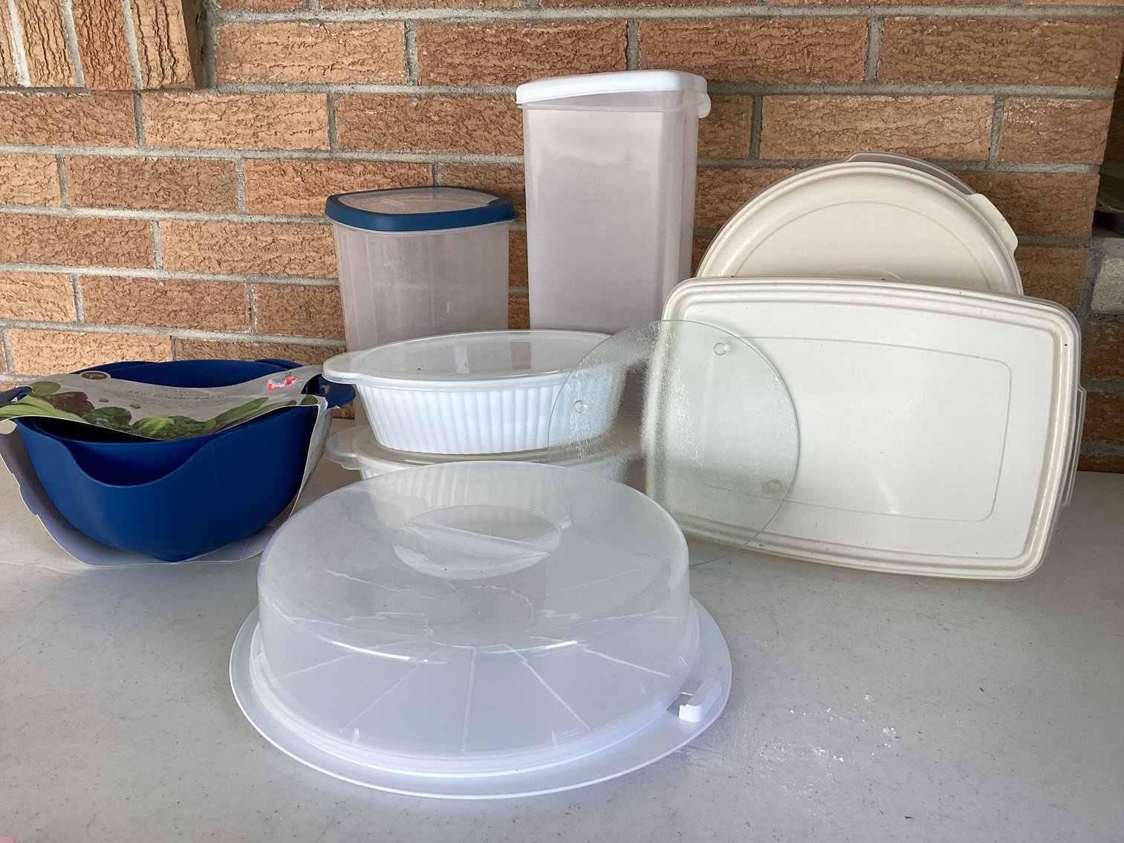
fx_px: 1007
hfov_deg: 58.3
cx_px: 562
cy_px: 422
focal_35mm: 31
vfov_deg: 45.4
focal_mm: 3.3
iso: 32
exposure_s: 1/120
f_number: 2.4
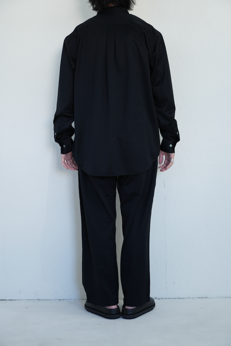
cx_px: 116
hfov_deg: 23.0
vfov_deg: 33.9
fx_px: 568
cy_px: 173
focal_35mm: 59
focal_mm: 59
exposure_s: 1/60
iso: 320
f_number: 4
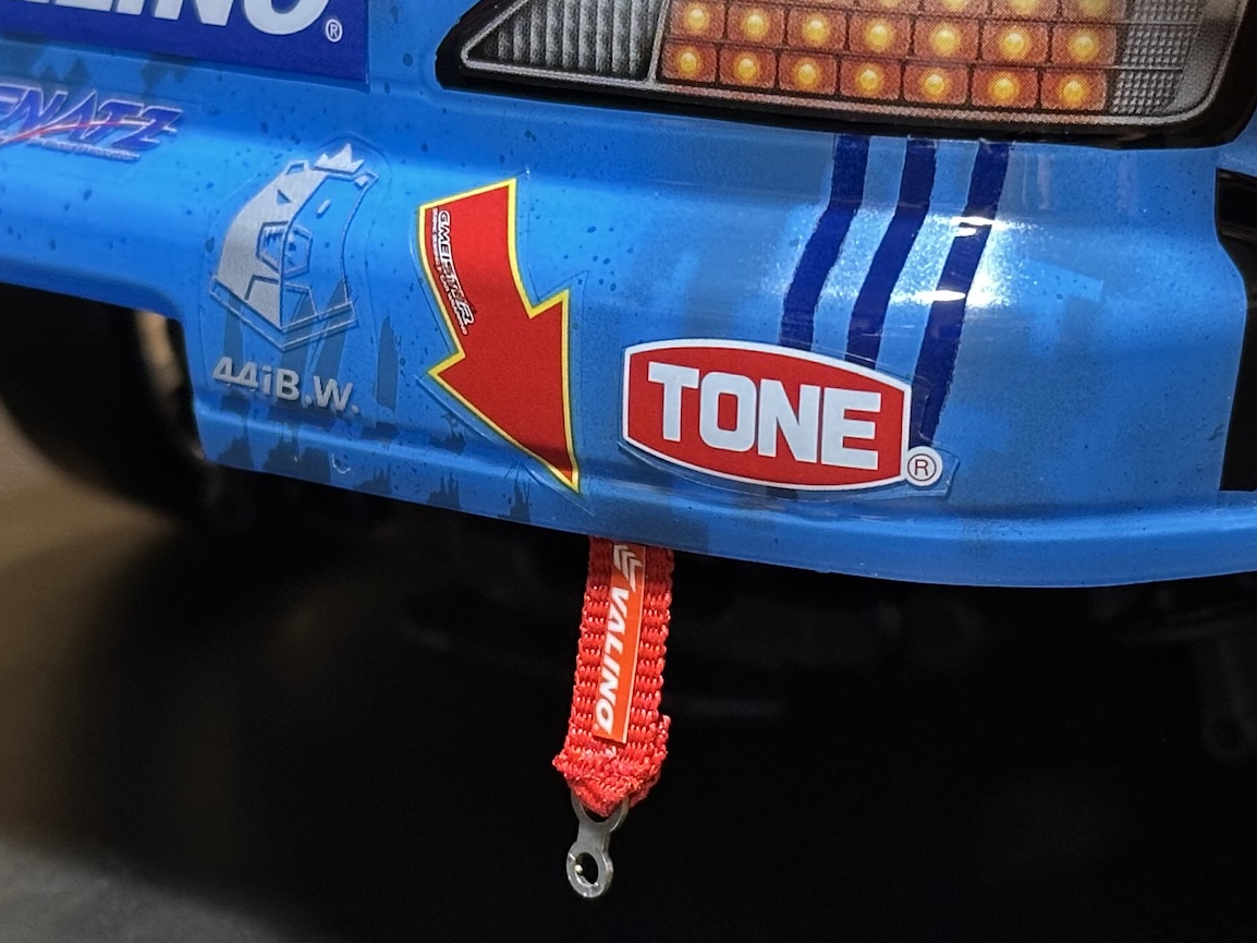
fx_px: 3776
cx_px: 673
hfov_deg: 18.9
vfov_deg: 14.2
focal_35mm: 104
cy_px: 584
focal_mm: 6.86
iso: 320
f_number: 1.78
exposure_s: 1/33
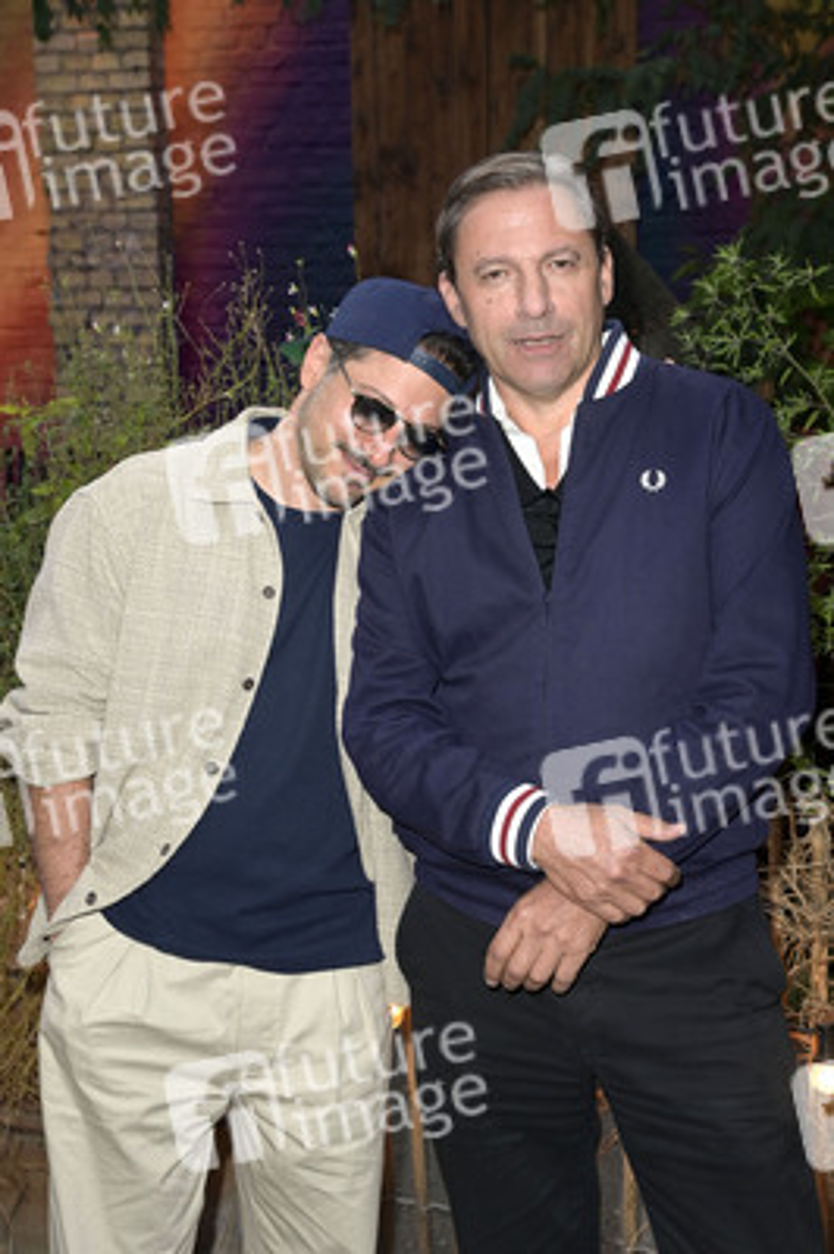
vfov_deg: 36.3
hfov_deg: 24.6
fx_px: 1914
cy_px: 627
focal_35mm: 55
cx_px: 417
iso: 1250
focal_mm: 55
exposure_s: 1/100
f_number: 6.3
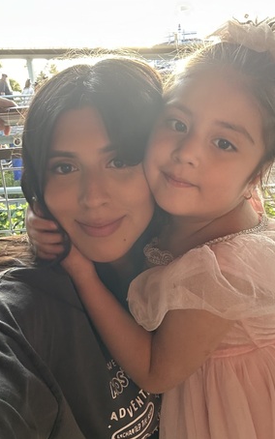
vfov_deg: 55.3
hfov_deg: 36.3
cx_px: 139
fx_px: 419
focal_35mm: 35
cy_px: 236
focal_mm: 2.69
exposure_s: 1/67
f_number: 1.9
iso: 80
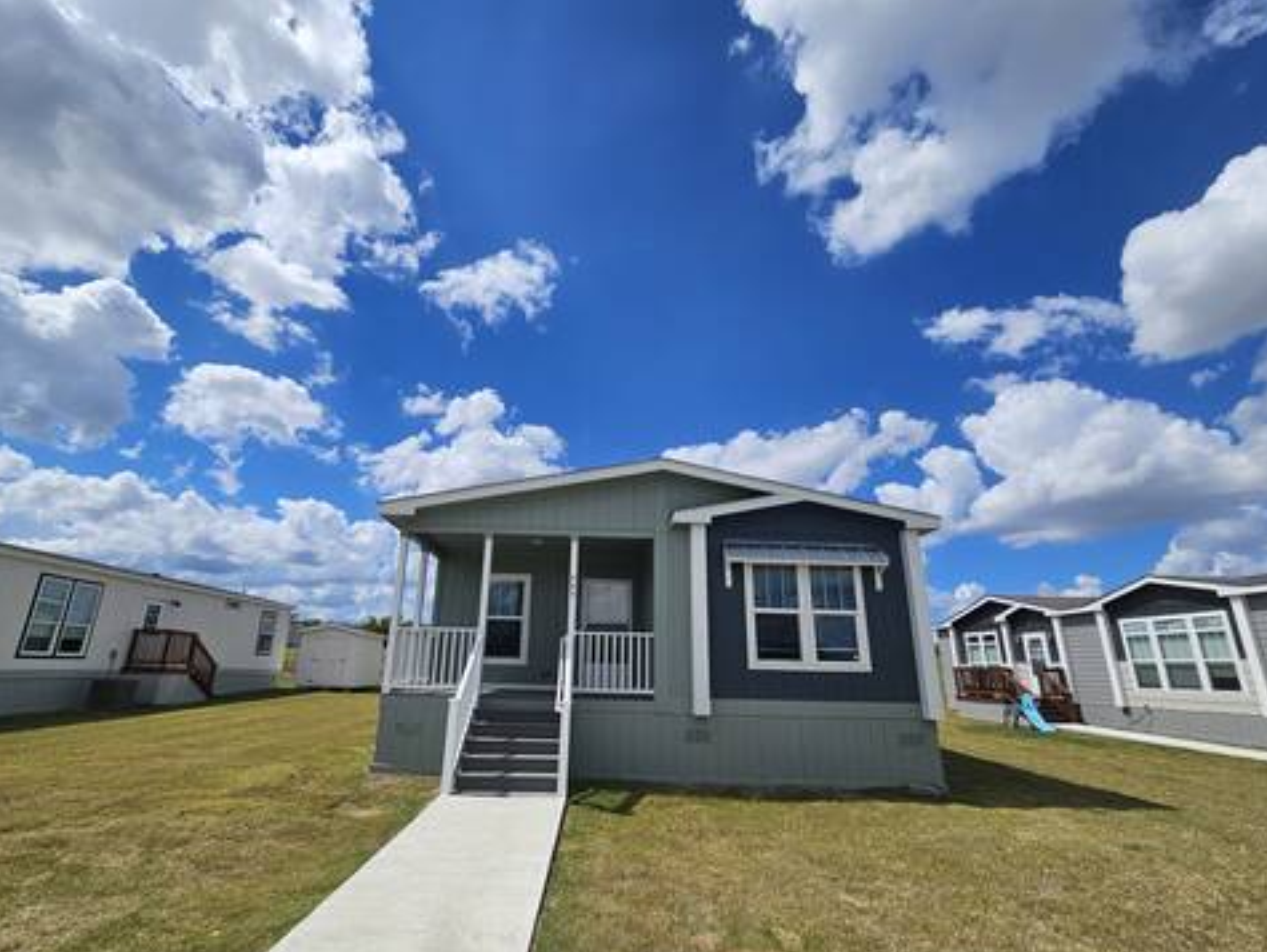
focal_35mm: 14
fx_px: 513
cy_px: 509
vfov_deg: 85.6
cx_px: 611
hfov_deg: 102.0
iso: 50
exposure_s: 1/5285
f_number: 2.2
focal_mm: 2.2
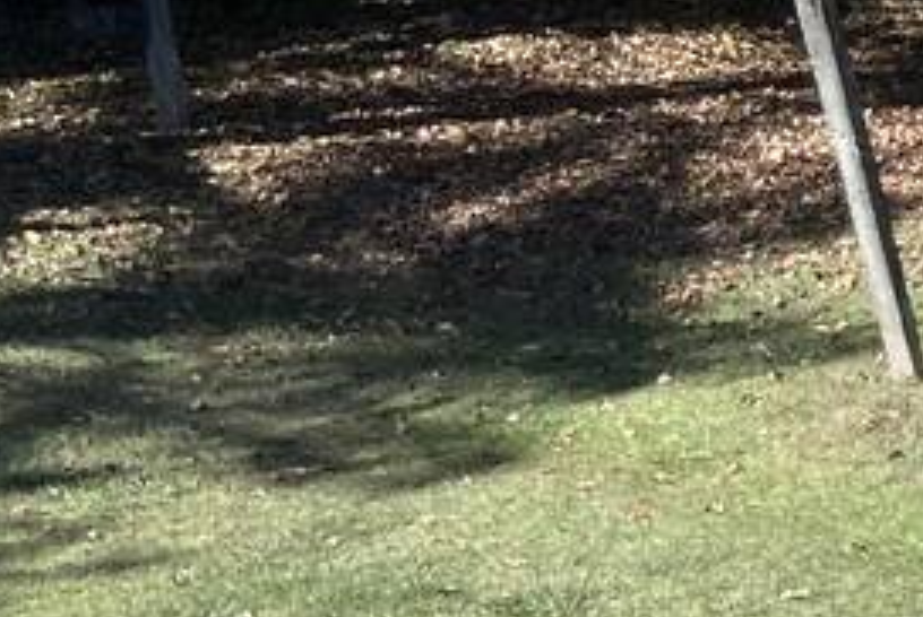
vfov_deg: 9.6
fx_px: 3670
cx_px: 2206
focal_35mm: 143
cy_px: 580
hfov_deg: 11.7
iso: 32
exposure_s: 1/1608
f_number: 1.8
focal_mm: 4.25
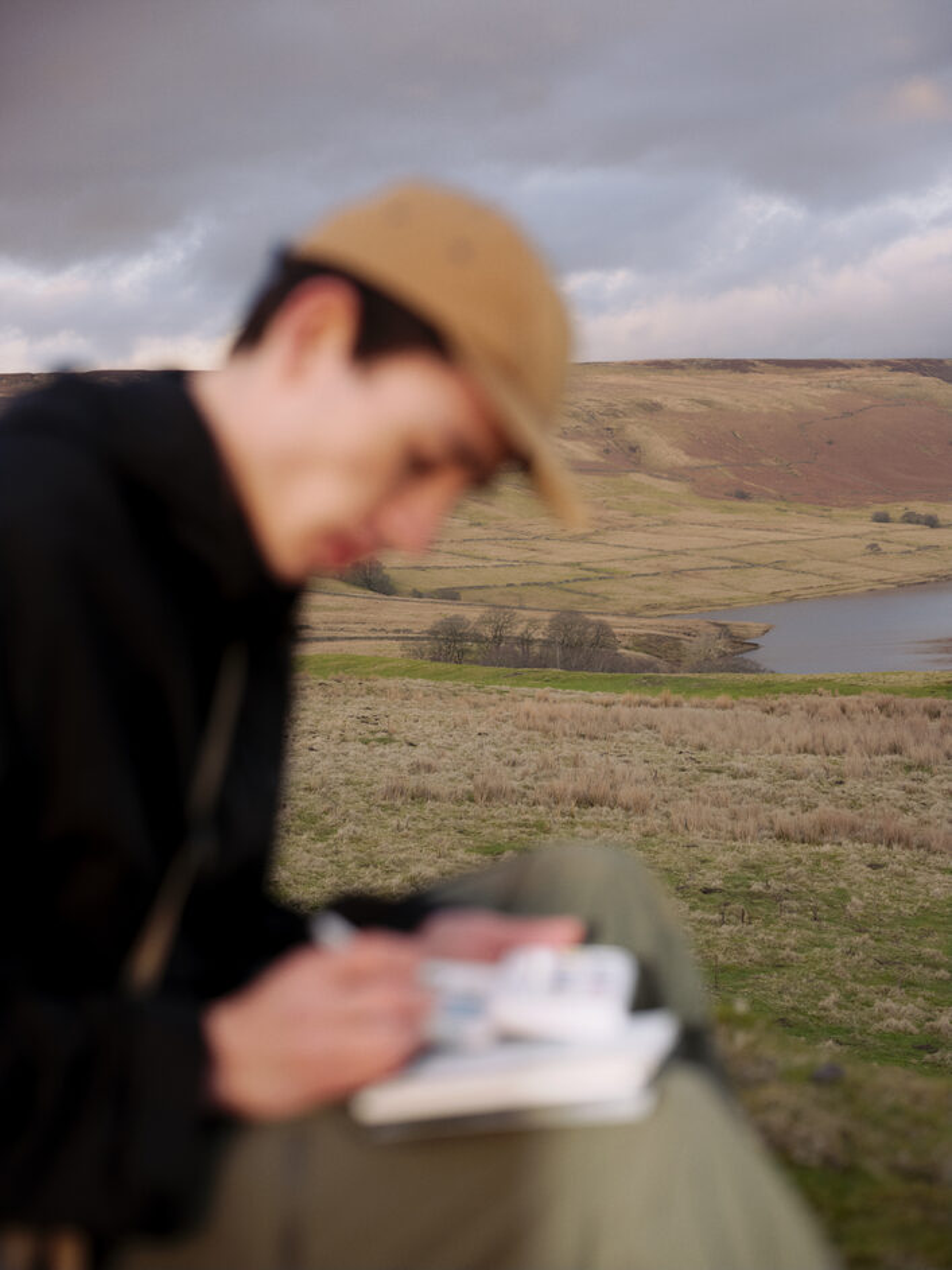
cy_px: 635
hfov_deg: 23.3
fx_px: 2311
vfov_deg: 30.7
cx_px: 476
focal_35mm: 63
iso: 800
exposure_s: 1/500
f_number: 4
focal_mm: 80
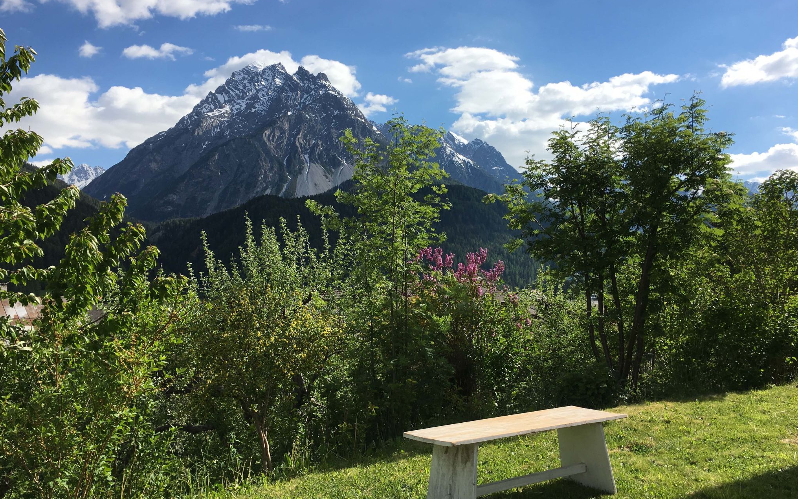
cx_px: 399
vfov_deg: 40.5
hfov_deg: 61.2
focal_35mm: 31
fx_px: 674
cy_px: 278
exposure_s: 1/1748
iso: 25
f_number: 2.2
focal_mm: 4.15
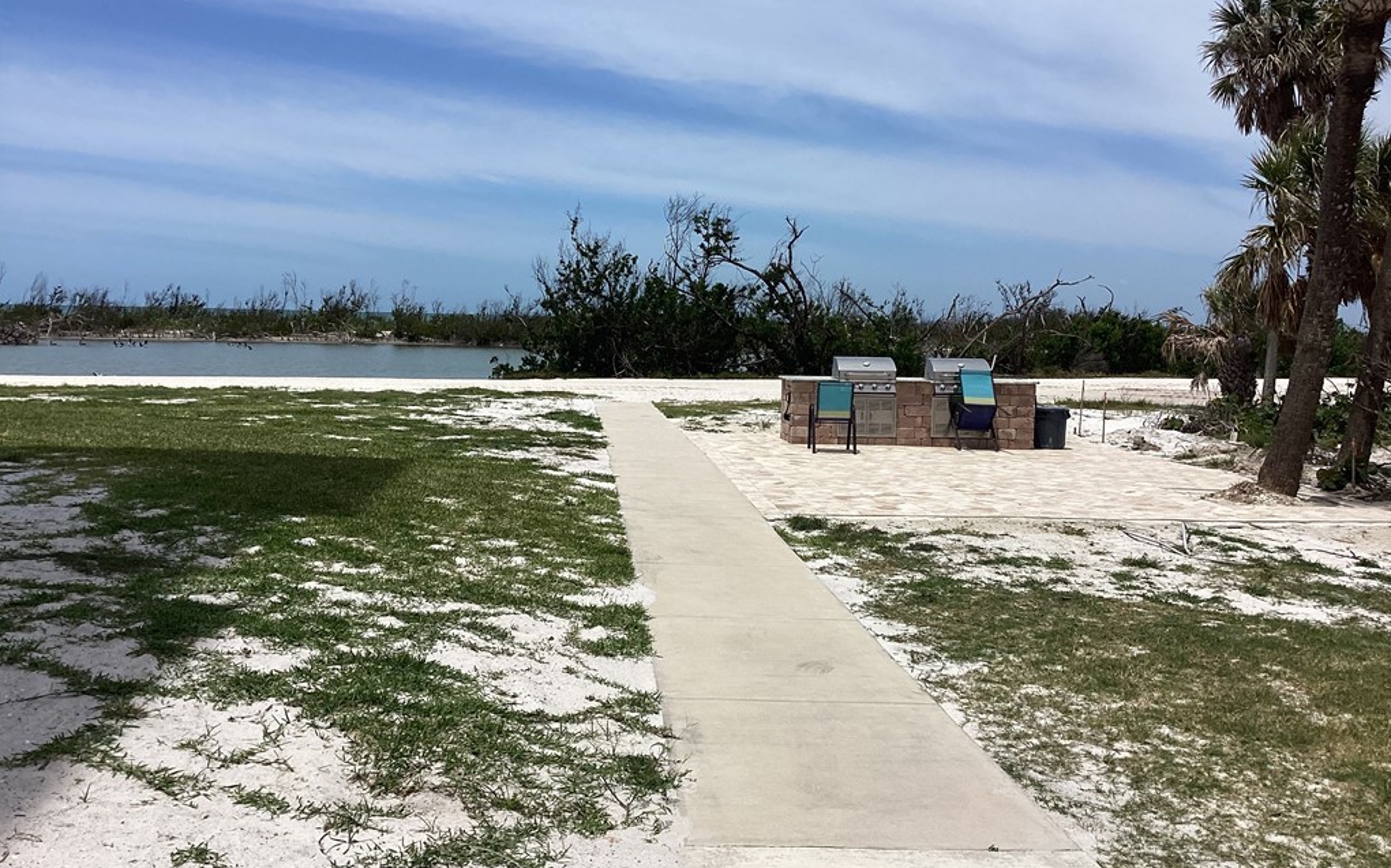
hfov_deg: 58.2
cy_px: 425
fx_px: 1251
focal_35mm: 33
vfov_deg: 38.3
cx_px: 694
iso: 25
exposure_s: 1/3021
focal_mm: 3.3
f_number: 2.4
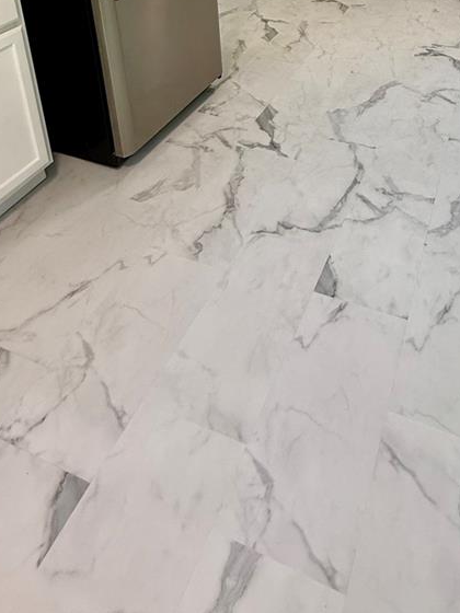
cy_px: -24
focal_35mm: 30
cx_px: 337
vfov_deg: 47.6
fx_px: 532
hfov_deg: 45.4
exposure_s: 1/99
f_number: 2.2
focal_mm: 2.22
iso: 125
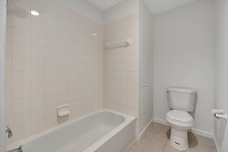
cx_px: 114
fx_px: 101
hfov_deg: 96.7
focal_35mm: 16
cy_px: 76
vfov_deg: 73.7
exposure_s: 1/5
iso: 100
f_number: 5.6
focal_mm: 16
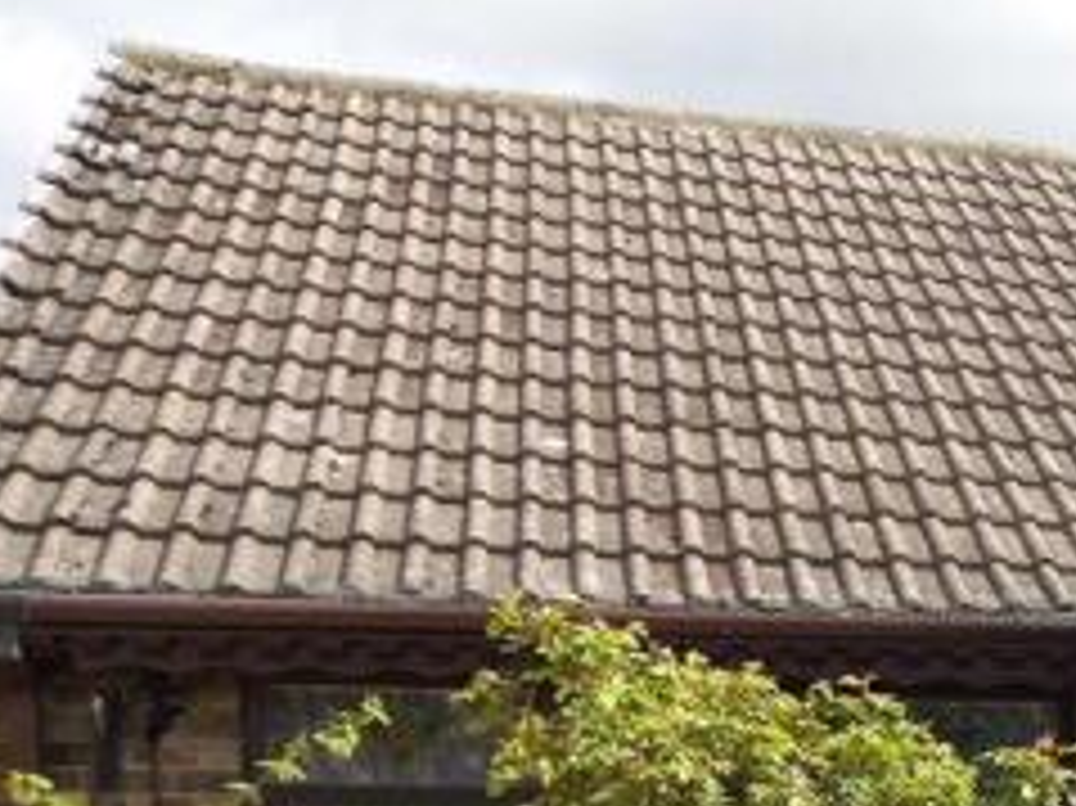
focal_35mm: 61
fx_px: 1895
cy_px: 966
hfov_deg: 29.0
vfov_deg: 22.2
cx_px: 1150
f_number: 3
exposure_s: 1/800
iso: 100
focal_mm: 4.5
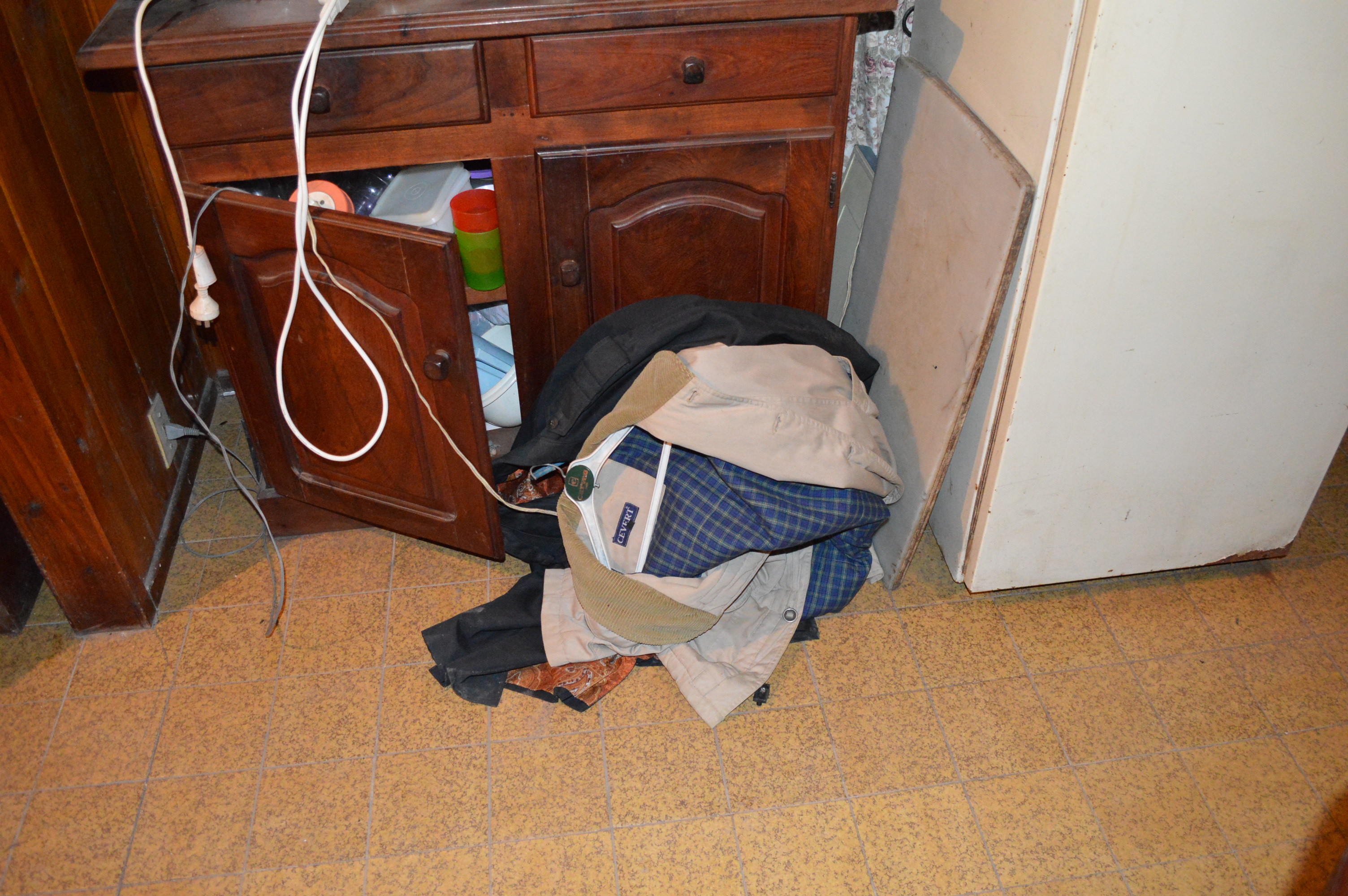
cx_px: 674
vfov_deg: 47.8
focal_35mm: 27
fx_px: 1010
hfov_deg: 67.4
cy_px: 448
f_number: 3.5
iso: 3200
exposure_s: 1/60
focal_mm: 18
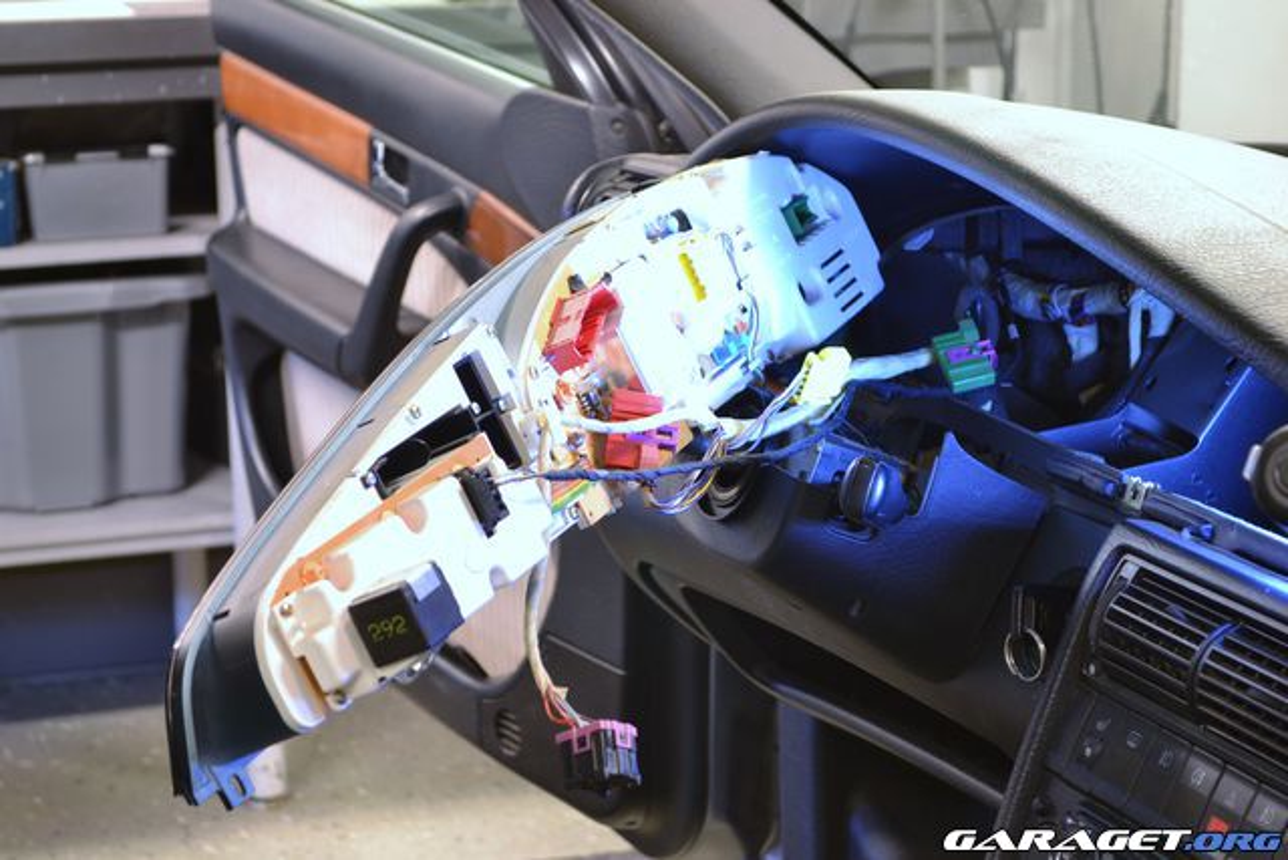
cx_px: 644
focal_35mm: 82
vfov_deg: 16.6
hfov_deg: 24.6
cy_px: 430
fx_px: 2952
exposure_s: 2
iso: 100
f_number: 5.6
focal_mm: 55
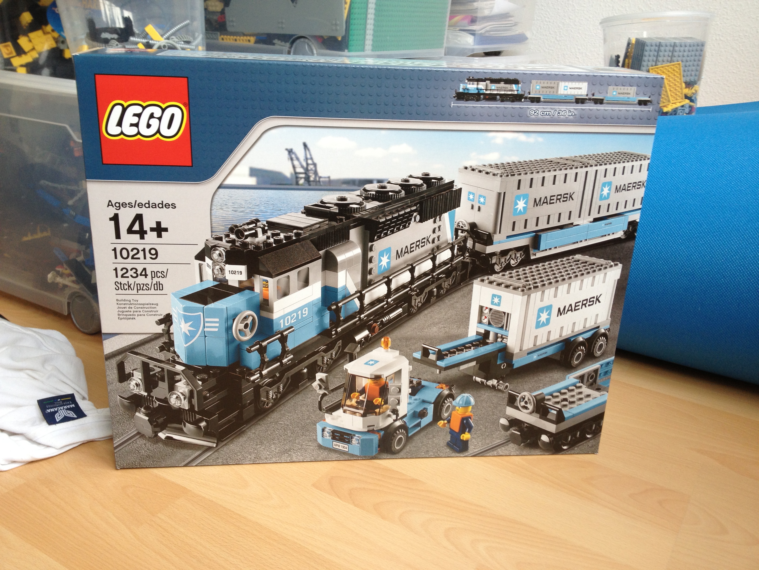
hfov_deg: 52.6
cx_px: 380
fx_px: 767
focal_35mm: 35
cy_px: 285
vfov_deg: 40.7
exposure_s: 1/24
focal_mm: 4.28
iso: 50
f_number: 2.4
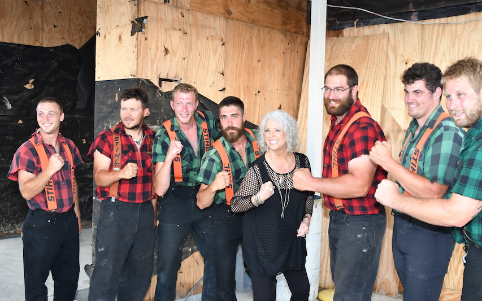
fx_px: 565
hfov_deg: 46.2
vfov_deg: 29.8
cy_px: 137
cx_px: 263
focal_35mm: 43
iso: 1000
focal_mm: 24
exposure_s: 1/60
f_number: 6.3
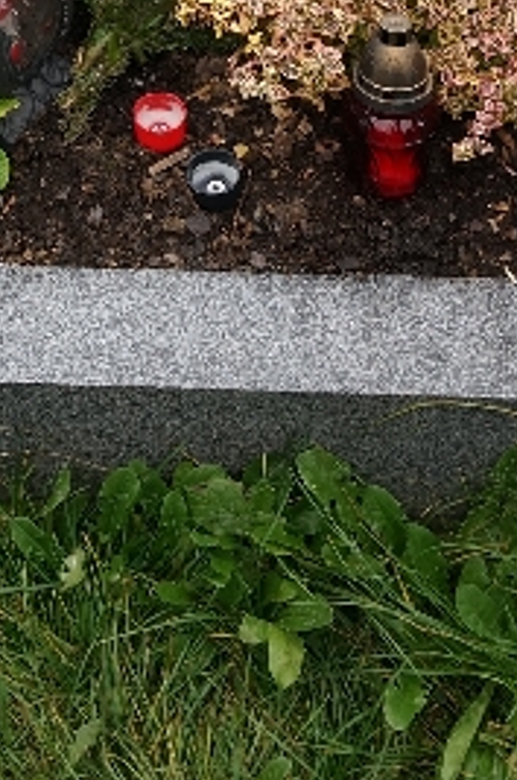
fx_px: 1557
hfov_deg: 18.5
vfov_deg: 24.4
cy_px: -245
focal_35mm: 72
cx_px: 50
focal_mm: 16
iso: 400
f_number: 6.3
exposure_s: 1/125
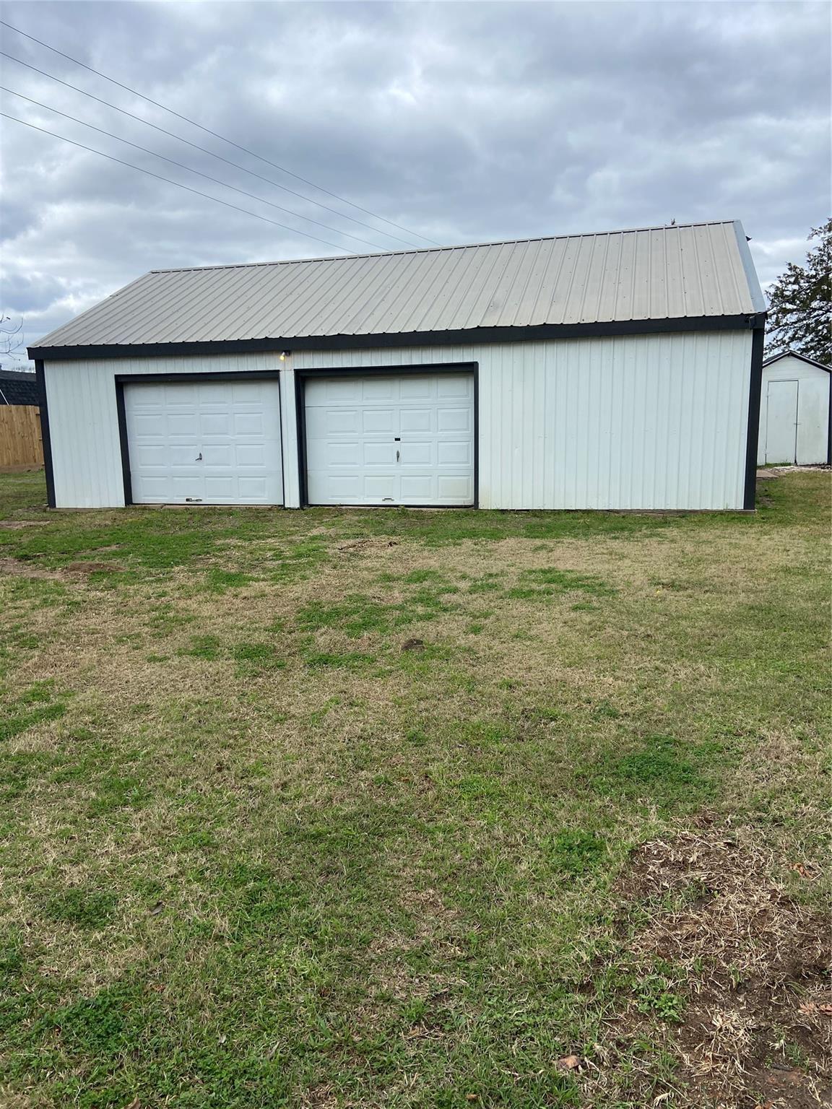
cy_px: 554
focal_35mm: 26
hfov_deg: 53.1
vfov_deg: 67.3
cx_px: 416
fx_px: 833
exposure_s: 1/2688
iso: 32
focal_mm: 4.25
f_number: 1.8
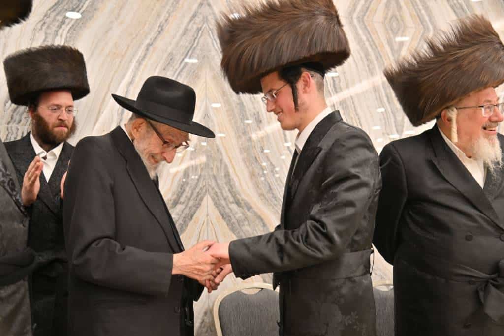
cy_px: 168
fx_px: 532
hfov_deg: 50.7
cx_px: 252
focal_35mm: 38
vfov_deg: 35.1
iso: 500
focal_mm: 38
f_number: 4
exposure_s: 1/160
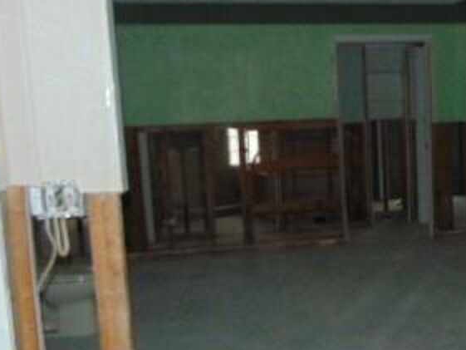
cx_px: 445
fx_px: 767
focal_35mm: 57
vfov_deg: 25.6
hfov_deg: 31.7
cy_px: 219
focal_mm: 4.5
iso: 200
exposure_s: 1/30
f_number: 3
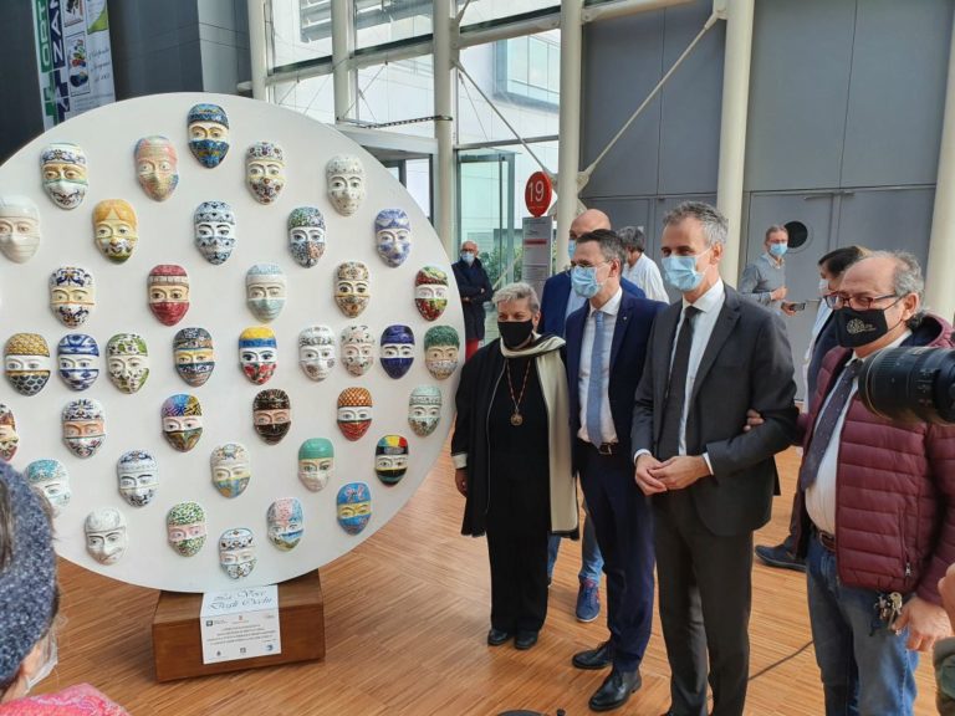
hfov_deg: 67.3
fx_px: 717
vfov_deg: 53.1
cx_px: 478
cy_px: 358
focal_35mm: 26
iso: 64
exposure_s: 1/100
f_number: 2.4
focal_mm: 4.32
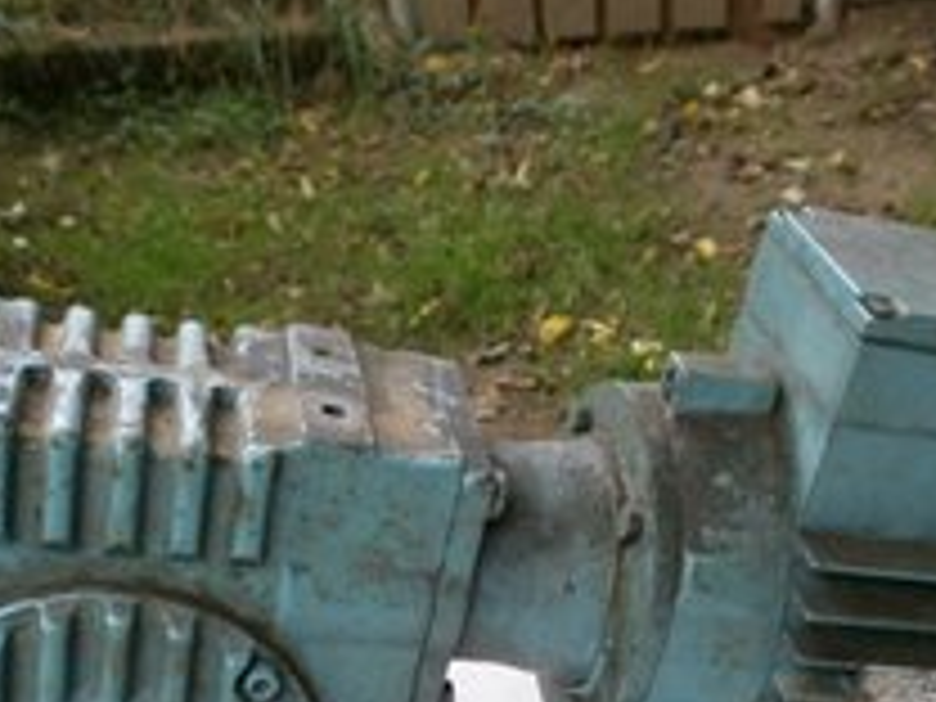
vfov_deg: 27.1
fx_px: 1406
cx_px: 518
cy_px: 630
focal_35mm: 52
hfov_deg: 36.8
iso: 100
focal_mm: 4.8
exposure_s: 1/30
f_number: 2.9
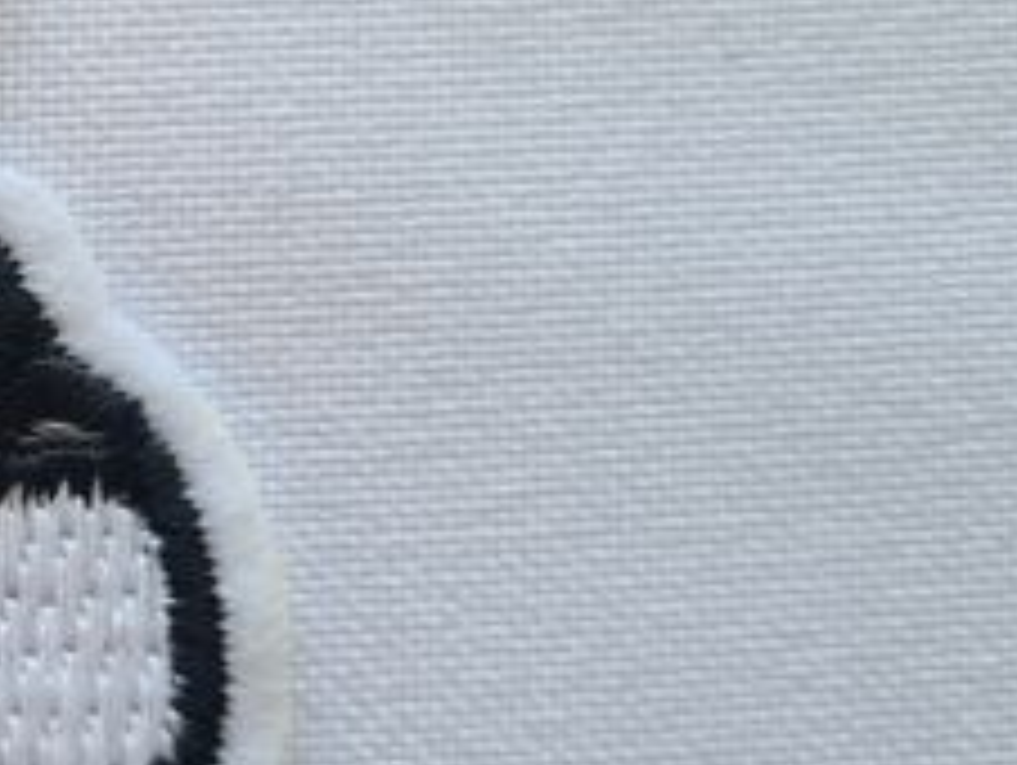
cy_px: 320
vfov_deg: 16.1
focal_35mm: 92
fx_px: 2706
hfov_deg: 19.1
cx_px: -436
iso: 50
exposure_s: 1/100
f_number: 1.8
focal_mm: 5.4
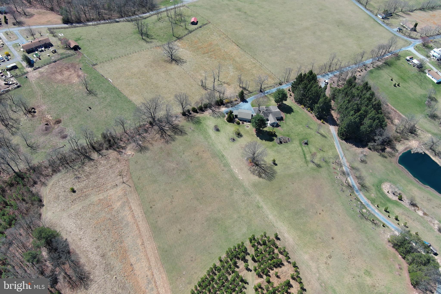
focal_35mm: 29
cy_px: 147
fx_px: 355
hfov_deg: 63.7
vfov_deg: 45.0
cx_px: 220
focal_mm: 10.57
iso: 100
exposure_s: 1/709
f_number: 2.8
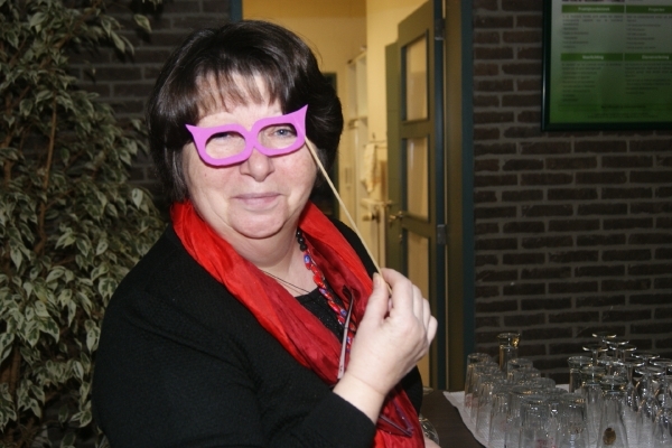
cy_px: 224
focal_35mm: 42
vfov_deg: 31.9
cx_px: 336
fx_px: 784
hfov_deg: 46.4
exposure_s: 1/60
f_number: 4.5
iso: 400
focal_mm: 28
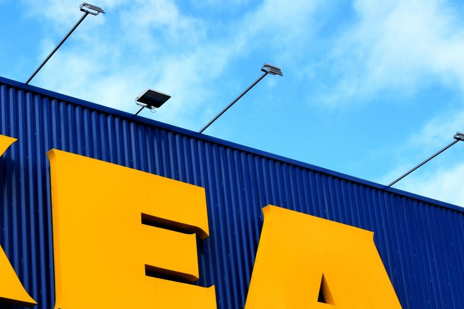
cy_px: 198
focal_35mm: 111
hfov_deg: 18.1
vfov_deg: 12.3
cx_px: 54
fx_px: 1433
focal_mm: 31
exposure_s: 1/160
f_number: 13
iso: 320
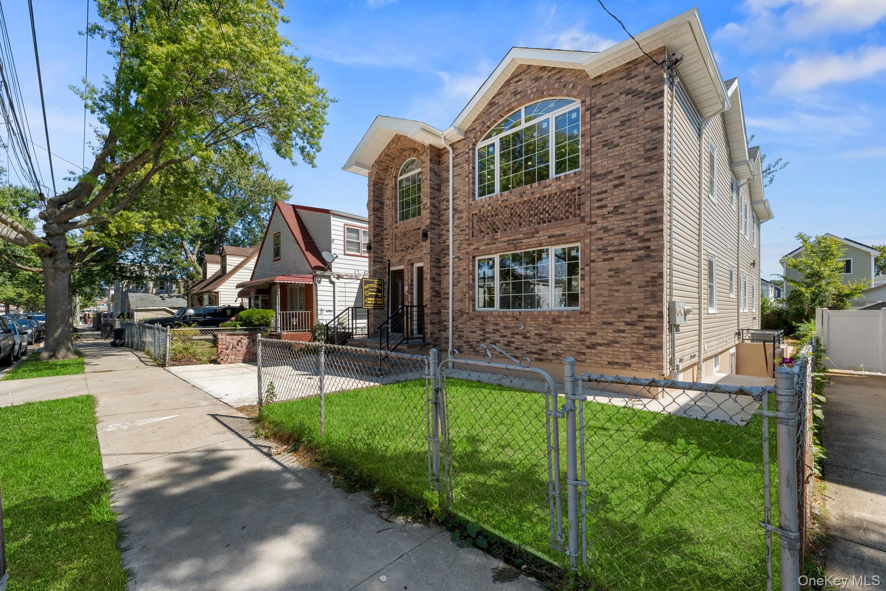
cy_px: 296
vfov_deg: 81.2
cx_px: 443
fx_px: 345
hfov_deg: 104.3
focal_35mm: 14
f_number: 10
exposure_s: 1/320
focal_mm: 14
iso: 800
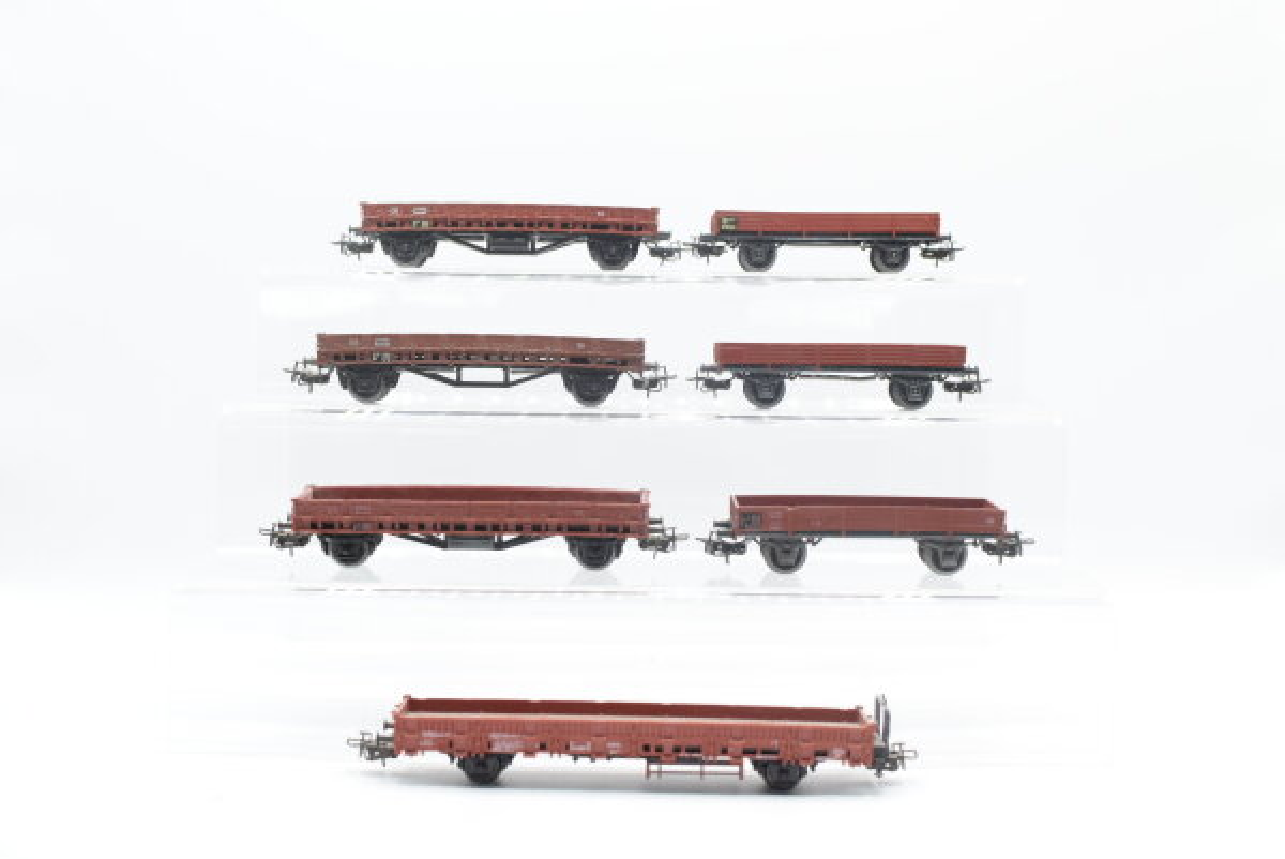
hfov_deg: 37.8
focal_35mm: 52
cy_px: 430
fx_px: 1875
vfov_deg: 25.8
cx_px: 642
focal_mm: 35
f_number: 8
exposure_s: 1/125
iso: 500
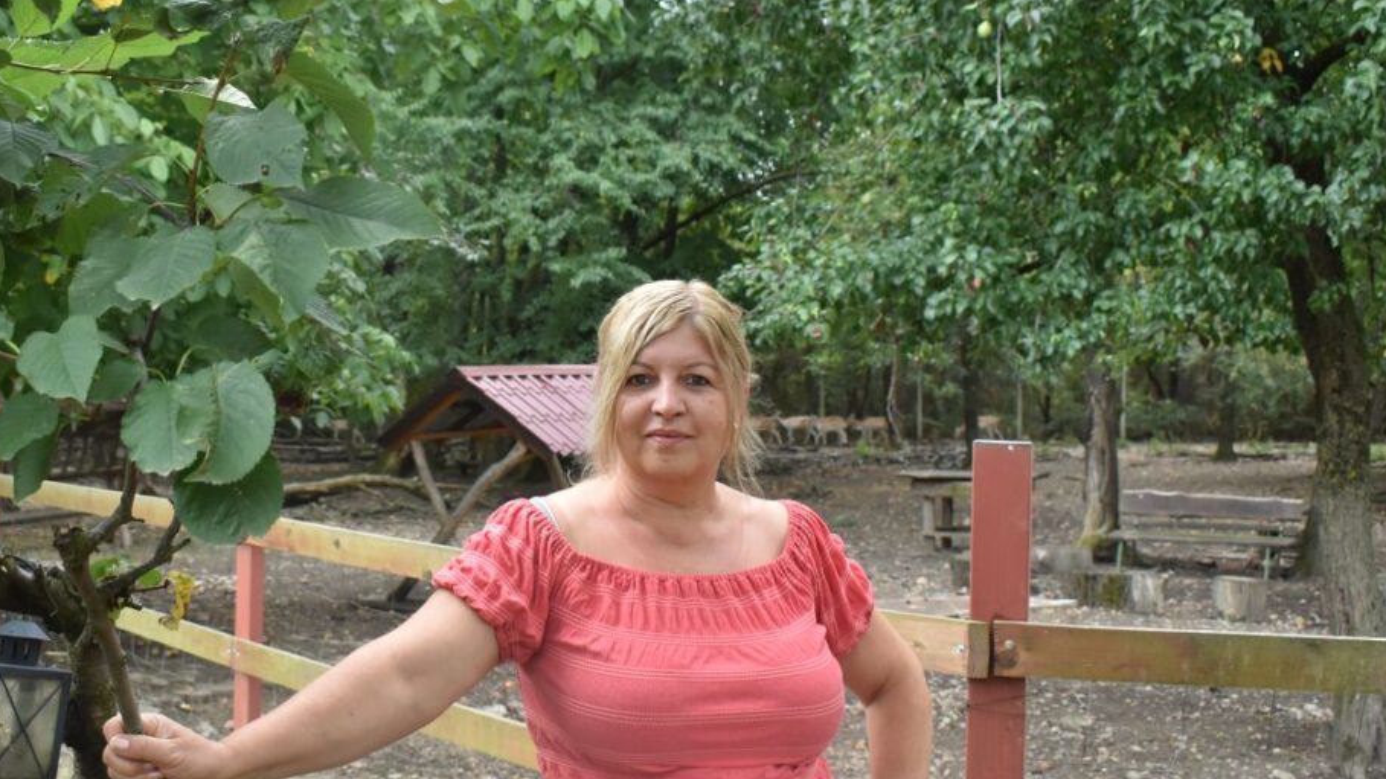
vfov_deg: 26.1
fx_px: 1680
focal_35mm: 46
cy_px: 322
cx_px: 592
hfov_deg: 44.7
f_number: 5
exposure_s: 1/400
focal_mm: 21
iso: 800
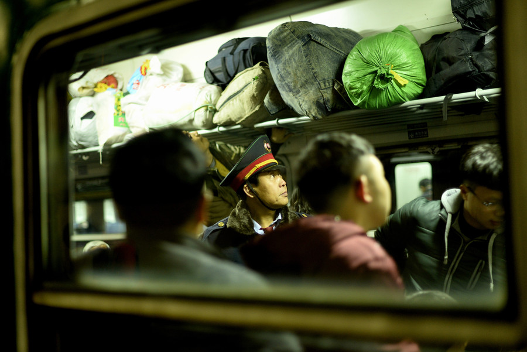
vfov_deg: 27.0
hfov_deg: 39.6
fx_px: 732
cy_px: 176
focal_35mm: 50
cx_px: 264
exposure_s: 1/40
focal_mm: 50
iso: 800
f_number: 1.4
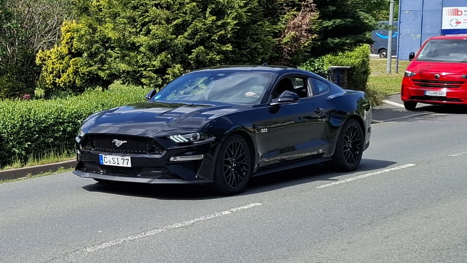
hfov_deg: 71.9
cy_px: 147
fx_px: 322
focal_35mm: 26
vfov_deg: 44.3
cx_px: 233
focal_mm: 5.54
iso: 50
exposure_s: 1/1605
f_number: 1.8
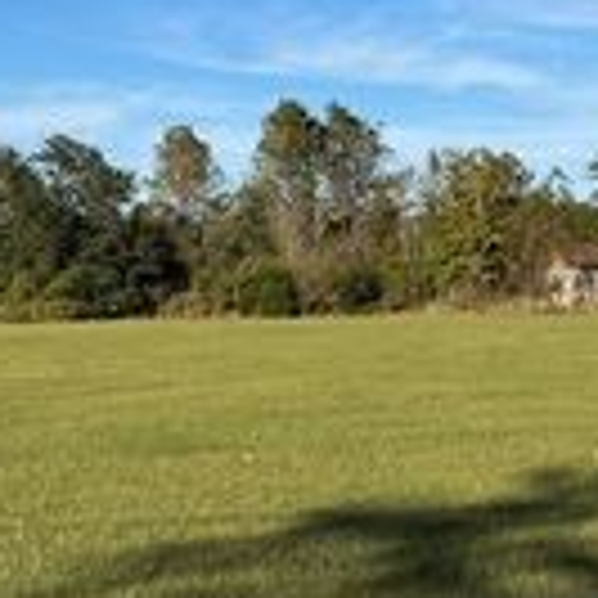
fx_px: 1564
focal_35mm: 80
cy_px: 160
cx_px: 234
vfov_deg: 21.5
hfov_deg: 21.6
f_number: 1.78
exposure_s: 1/5348
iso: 80
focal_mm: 6.76
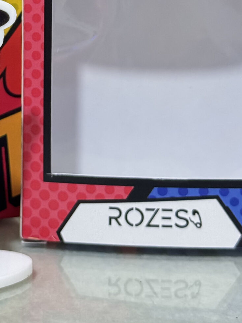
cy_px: -34
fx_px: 1165
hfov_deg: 11.8
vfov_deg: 15.3
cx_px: 43
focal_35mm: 125
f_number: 1.78
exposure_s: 1/30
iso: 640
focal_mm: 6.76
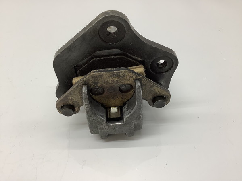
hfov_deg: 58.4
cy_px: 90
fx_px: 217
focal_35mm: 31
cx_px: 121
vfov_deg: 45.4
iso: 50
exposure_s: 1/120
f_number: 2.4
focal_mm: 3.3
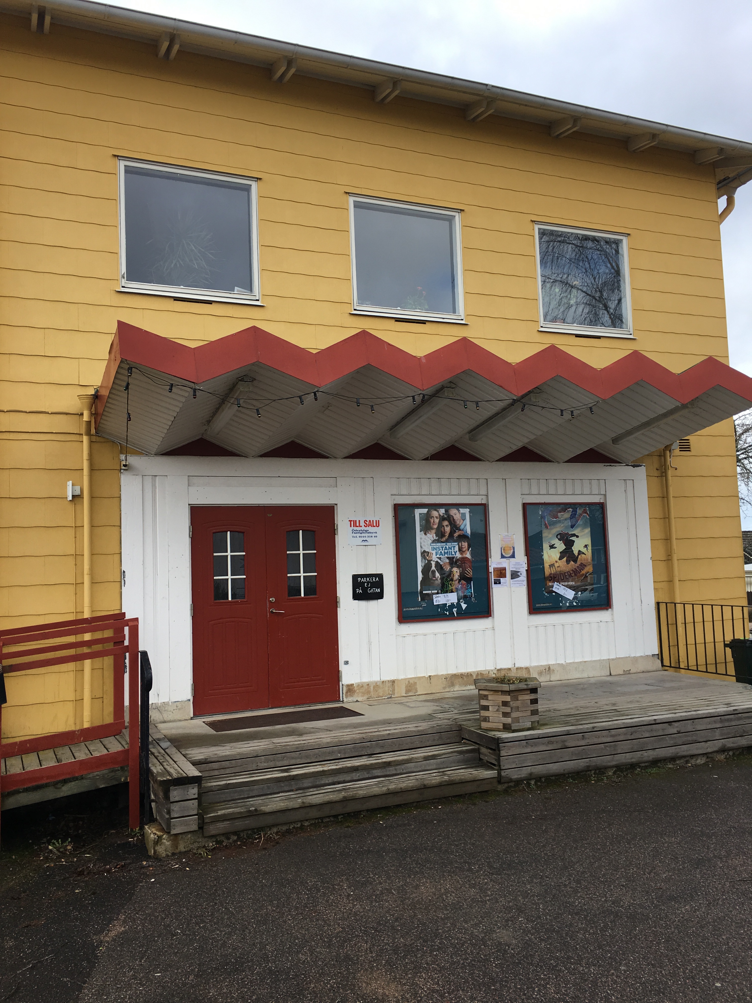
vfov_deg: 61.7
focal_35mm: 29
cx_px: 376
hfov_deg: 48.2
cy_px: 502
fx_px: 840
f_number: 2.2
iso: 25
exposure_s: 1/375
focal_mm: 4.15
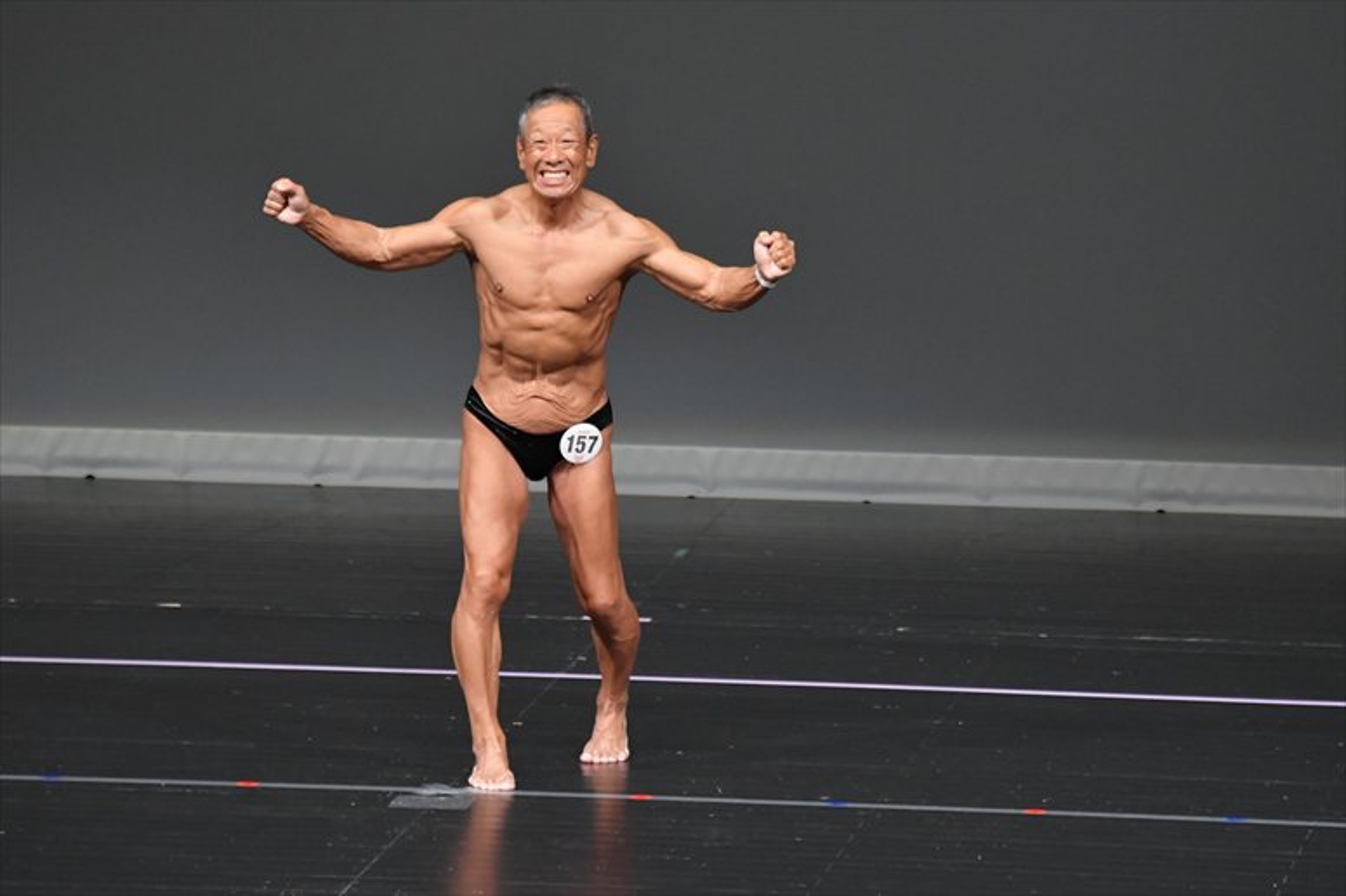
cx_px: 673
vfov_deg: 4.0
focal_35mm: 345
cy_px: 448
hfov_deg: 6.0
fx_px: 12893
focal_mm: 230
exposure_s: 1/400
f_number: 5.6
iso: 4000
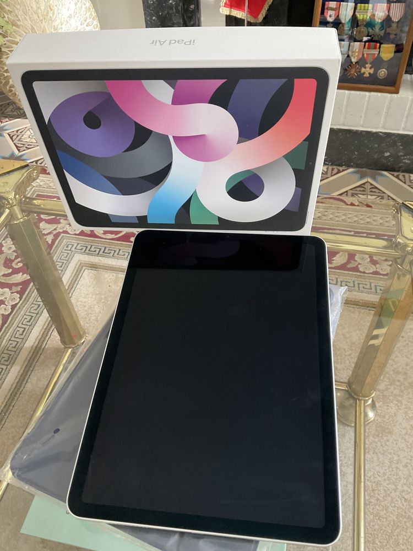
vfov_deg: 61.7
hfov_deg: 48.2
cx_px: 206
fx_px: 461
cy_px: 276
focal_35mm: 29
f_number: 1.8
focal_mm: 3
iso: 200
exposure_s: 1/60
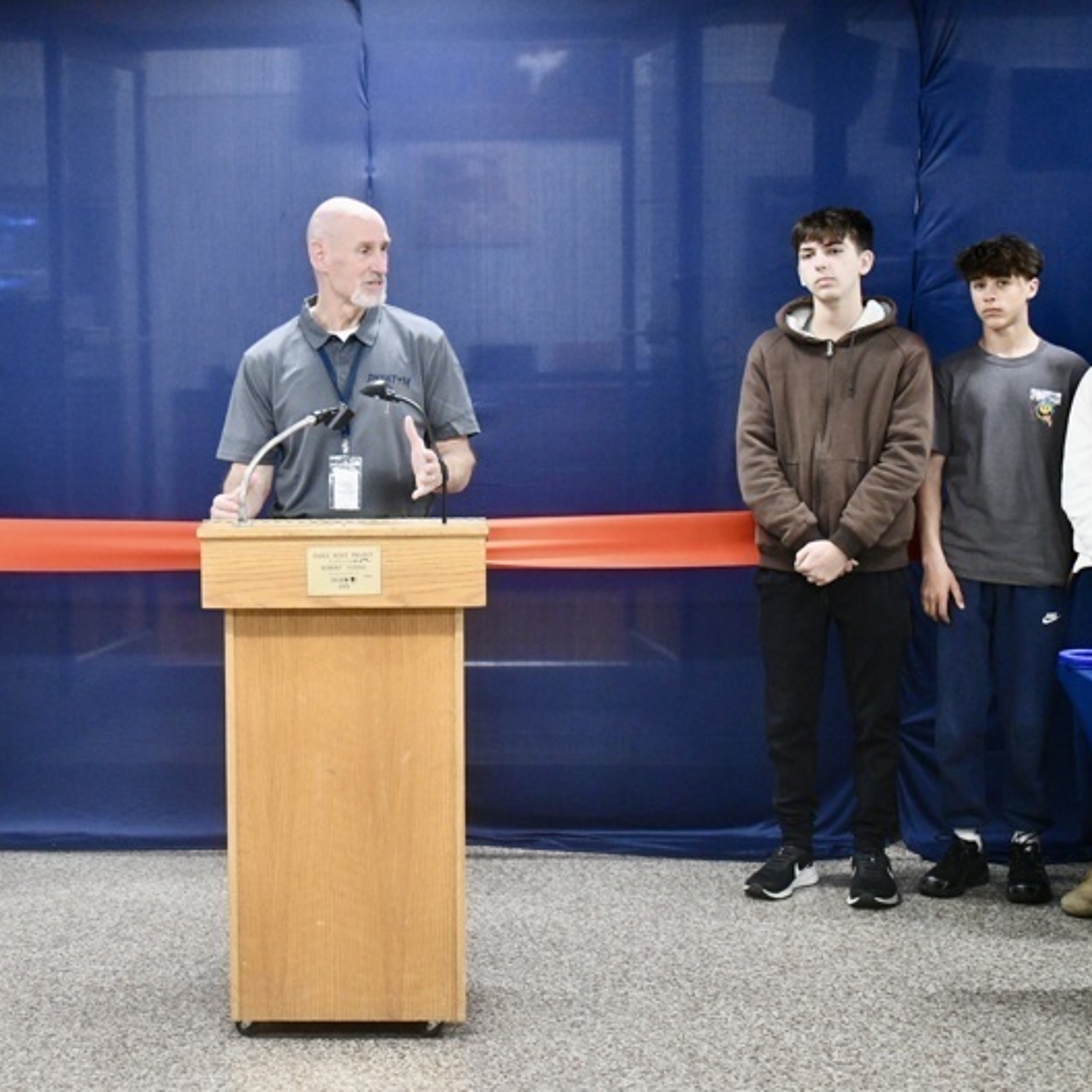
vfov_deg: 25.7
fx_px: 2391
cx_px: 275
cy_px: 545
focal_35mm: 67
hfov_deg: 25.4
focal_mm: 35
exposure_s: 1/60
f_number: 4.5
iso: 3200
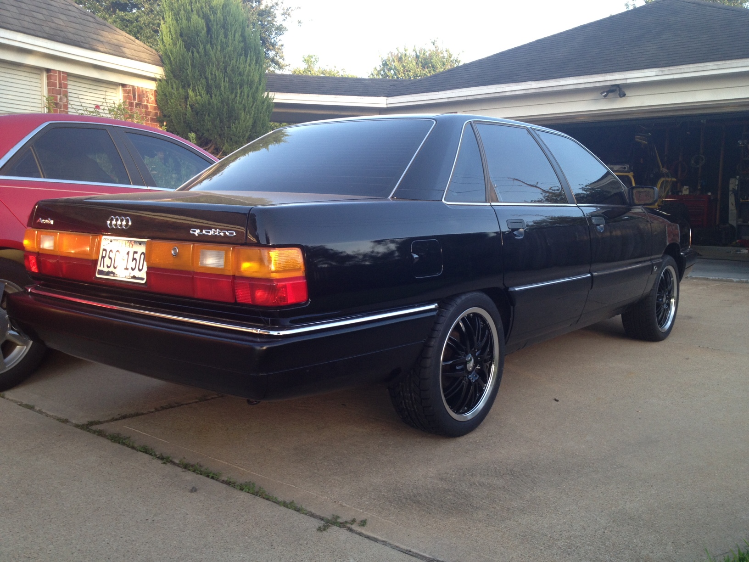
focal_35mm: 35
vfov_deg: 40.7
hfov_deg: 52.6
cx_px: 374
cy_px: 281
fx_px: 757
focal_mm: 4.28
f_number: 2.4
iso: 64
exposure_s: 1/120
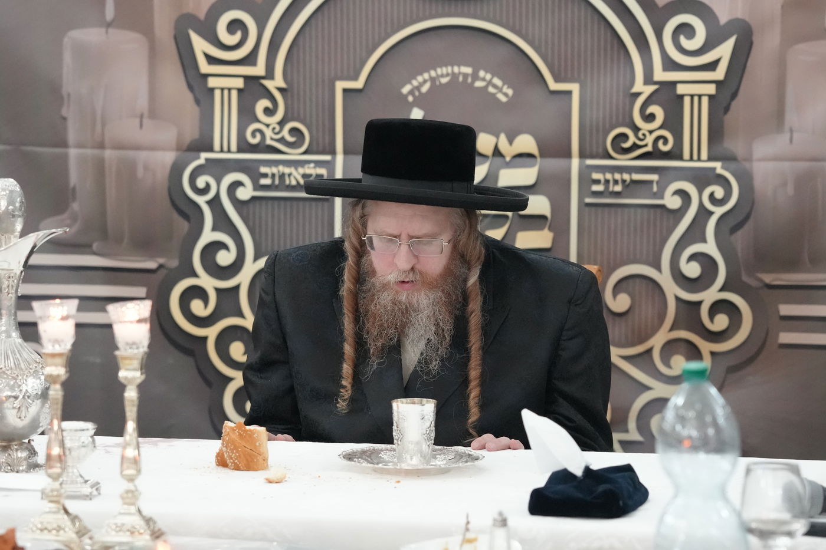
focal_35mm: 157
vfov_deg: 8.7
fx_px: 3602
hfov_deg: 13.1
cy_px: 275
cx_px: 413
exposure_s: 1/160
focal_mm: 105
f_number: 4
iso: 4000
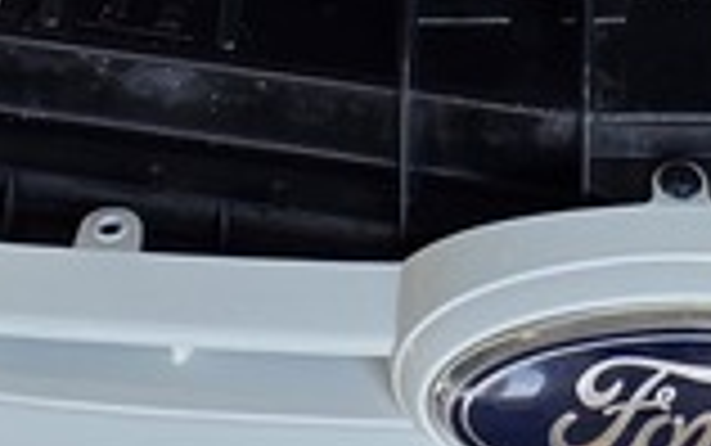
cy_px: -1027
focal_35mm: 158
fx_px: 3064
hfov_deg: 13.1
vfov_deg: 7.1
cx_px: 626
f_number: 1.7
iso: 40
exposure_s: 1/180
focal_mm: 6.25
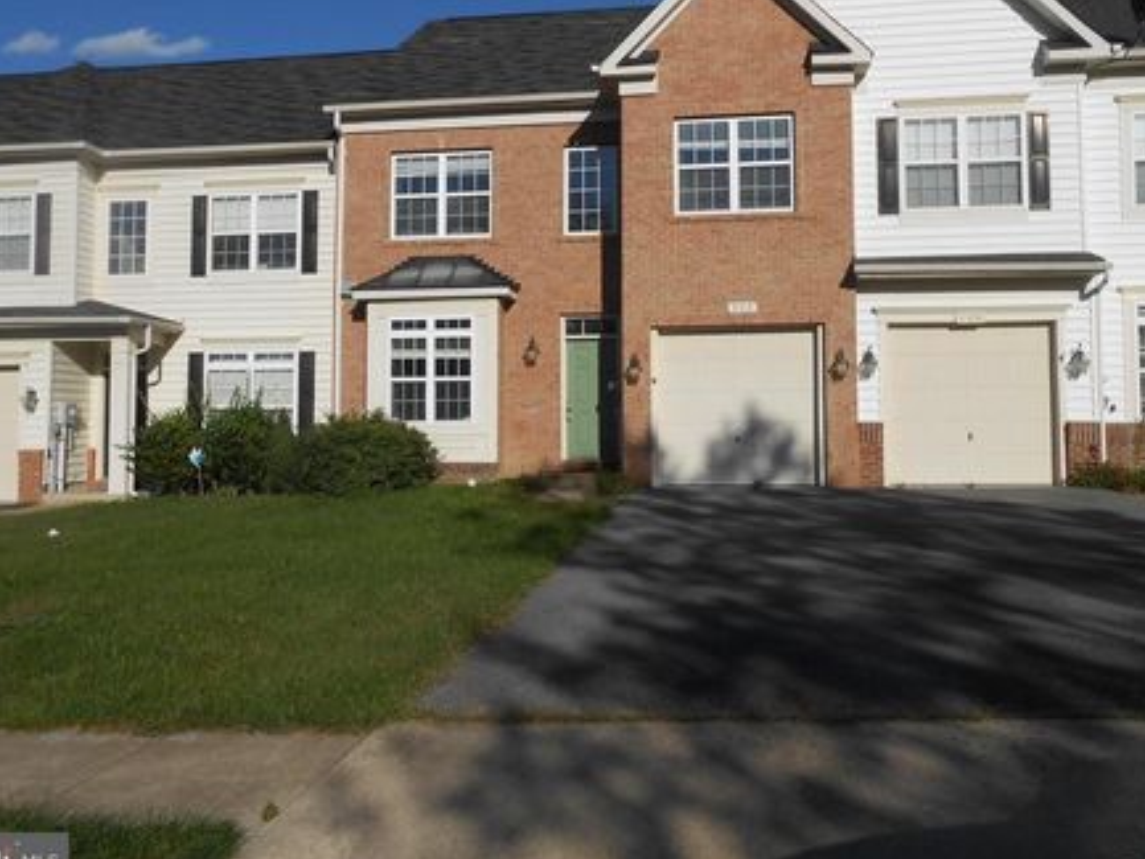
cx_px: 569
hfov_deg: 59.9
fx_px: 993
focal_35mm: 30
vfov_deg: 46.8
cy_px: 390
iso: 80
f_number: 3.5
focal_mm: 4.6
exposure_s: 1/1500
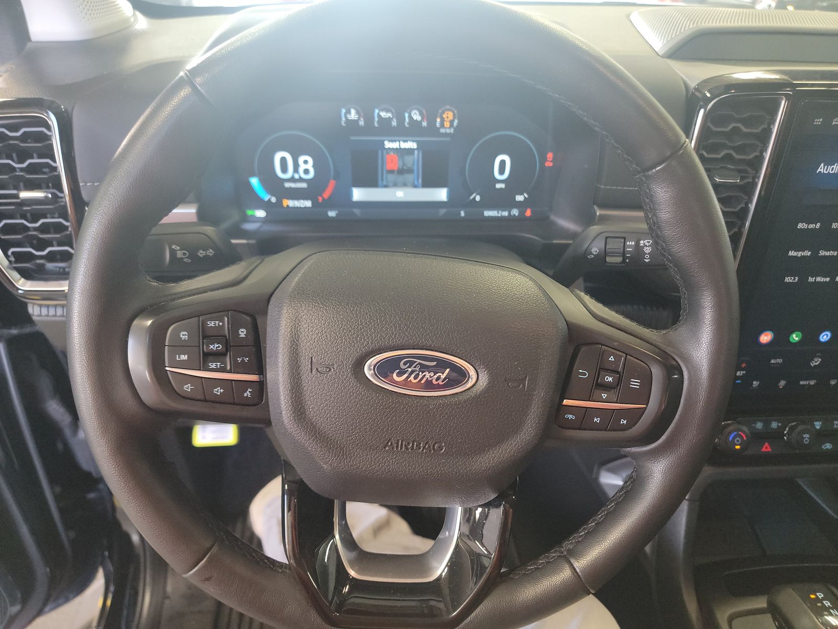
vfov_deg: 56.8
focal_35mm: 24
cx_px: 419
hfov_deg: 71.6
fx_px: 581
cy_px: 314
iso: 707
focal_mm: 6.7
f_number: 1.8
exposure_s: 1/59
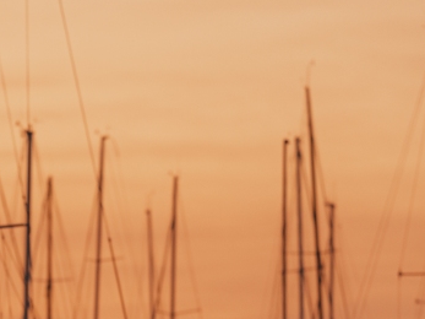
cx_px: 42
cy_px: 518
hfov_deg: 5.3
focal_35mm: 376
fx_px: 4615
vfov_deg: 3.9
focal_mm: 110
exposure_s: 1/90
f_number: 2
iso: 800
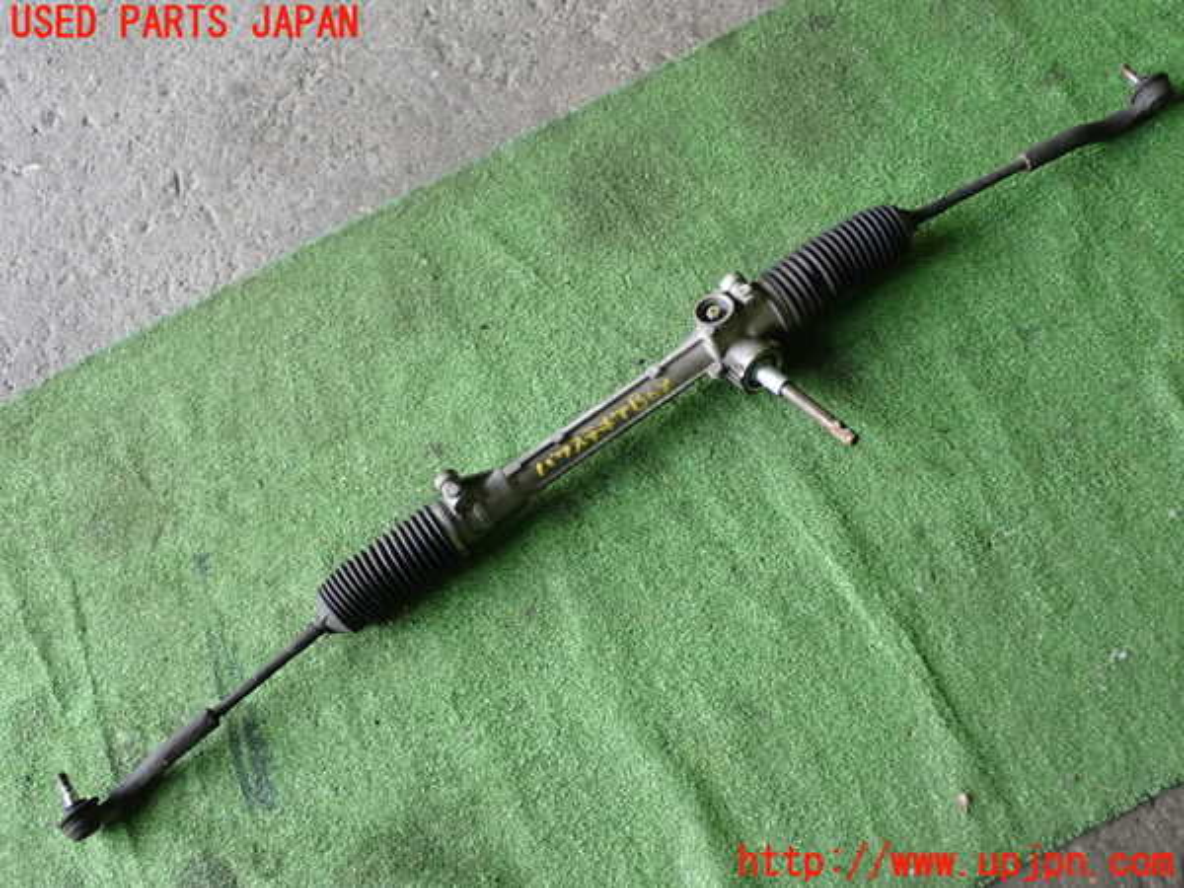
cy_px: 444
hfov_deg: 49.0
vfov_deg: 37.7
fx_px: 1300
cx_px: 592
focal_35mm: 38
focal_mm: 6.83
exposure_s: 1/40
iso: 400
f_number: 2.7
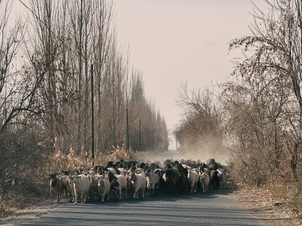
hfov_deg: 16.4
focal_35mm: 120
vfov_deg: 12.3
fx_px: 1047
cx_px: 151
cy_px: 113
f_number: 2.8
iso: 50
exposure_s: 1/1422
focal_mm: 15.66
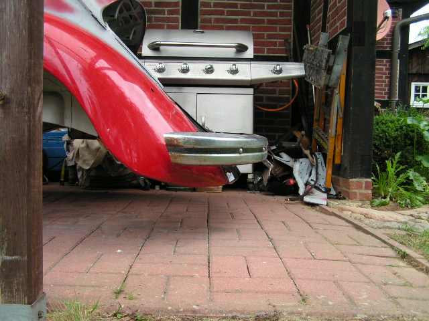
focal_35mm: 38
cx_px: 214
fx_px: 471
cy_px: 160
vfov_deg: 37.7
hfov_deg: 49.0
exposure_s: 1/50
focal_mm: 6.3
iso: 100
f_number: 2.8
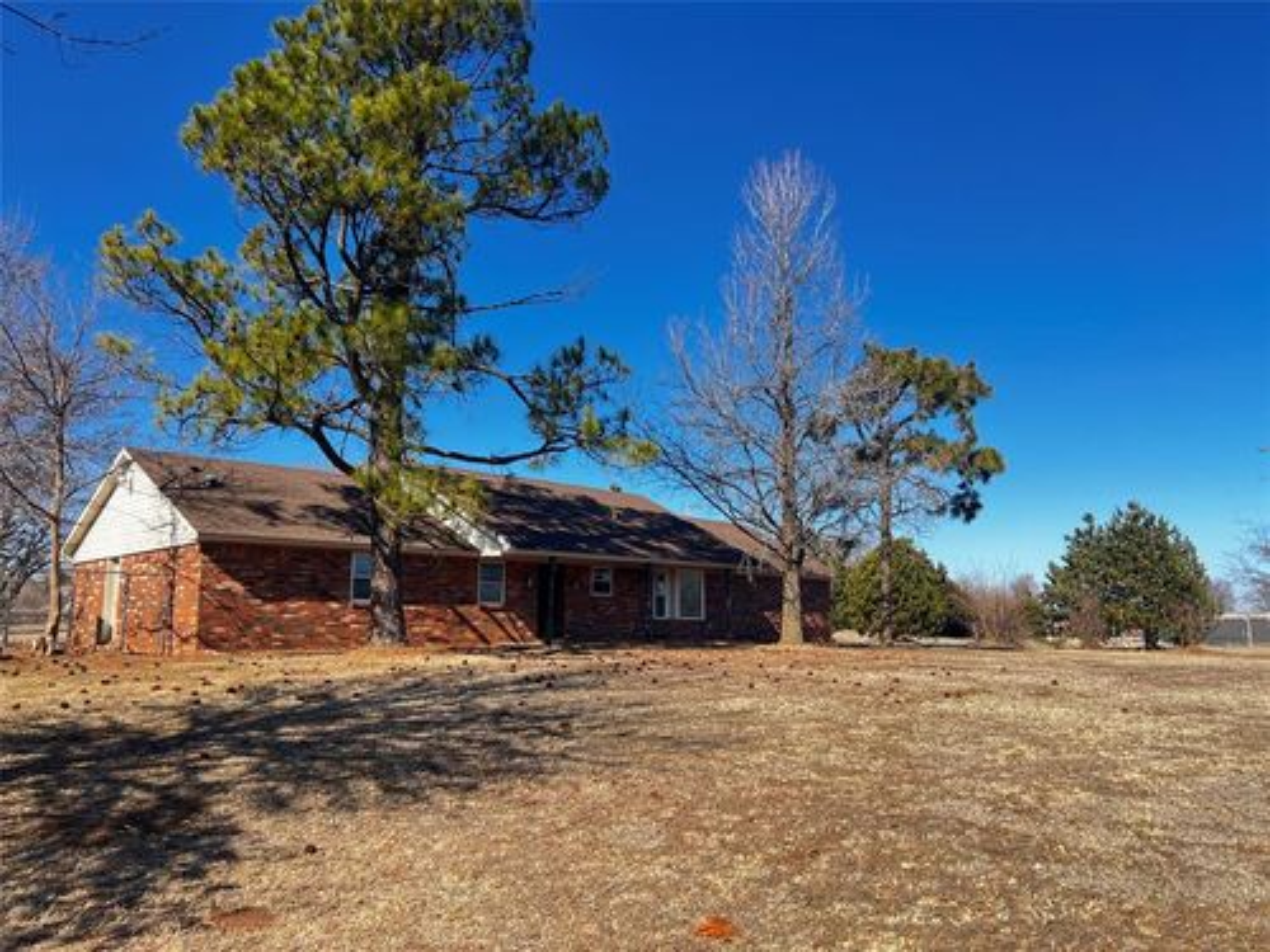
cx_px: 635
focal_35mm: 26
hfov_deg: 67.3
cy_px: 476
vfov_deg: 53.1
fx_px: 954
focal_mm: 5.7
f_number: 1.5
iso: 50
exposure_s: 1/1531
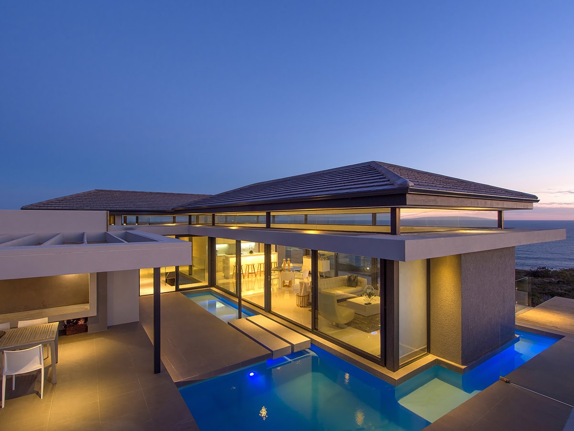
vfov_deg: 71.6
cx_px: 287
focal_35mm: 18
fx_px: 298
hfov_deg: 87.8
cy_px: 216
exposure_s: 1/1.25
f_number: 8
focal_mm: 9
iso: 200
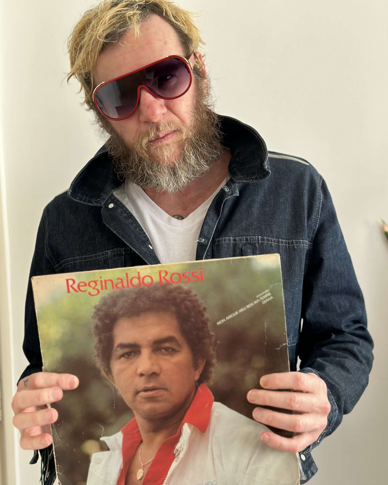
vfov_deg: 36.7
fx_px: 732
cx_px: 198
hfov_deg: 29.7
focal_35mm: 51
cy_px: 255
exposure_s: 1/98
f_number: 1.78
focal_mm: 6.86
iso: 125
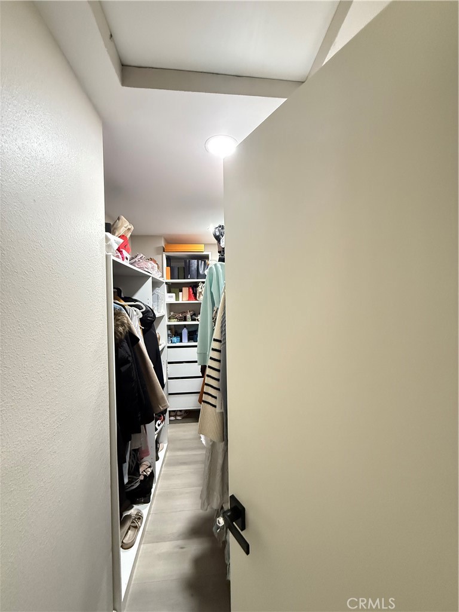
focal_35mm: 14
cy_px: 306
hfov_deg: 85.7
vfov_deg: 102.1
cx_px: 230
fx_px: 248
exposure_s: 1/60
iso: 800
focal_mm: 2.22
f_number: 2.2
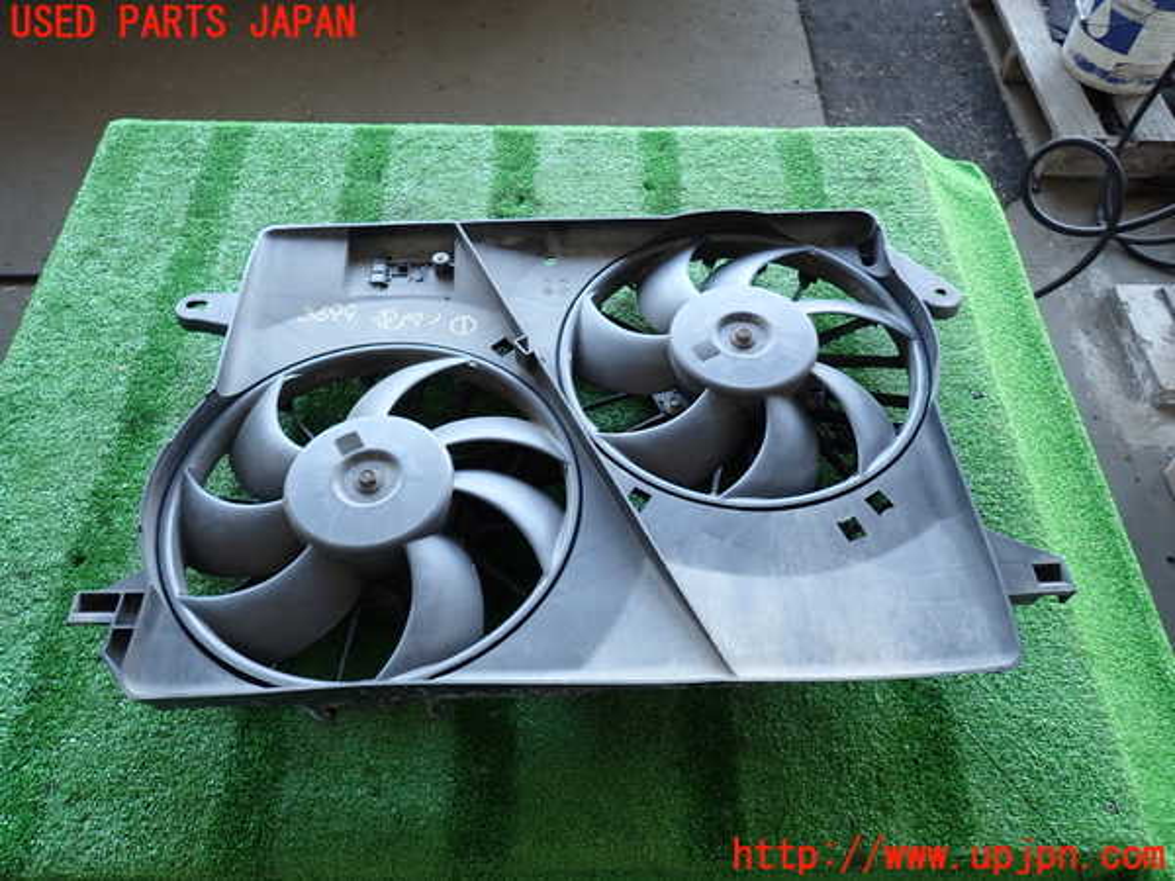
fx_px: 849
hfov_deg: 69.4
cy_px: 440
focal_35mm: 25
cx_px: 588
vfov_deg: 54.9
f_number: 2
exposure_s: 1/50
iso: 200
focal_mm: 4.5
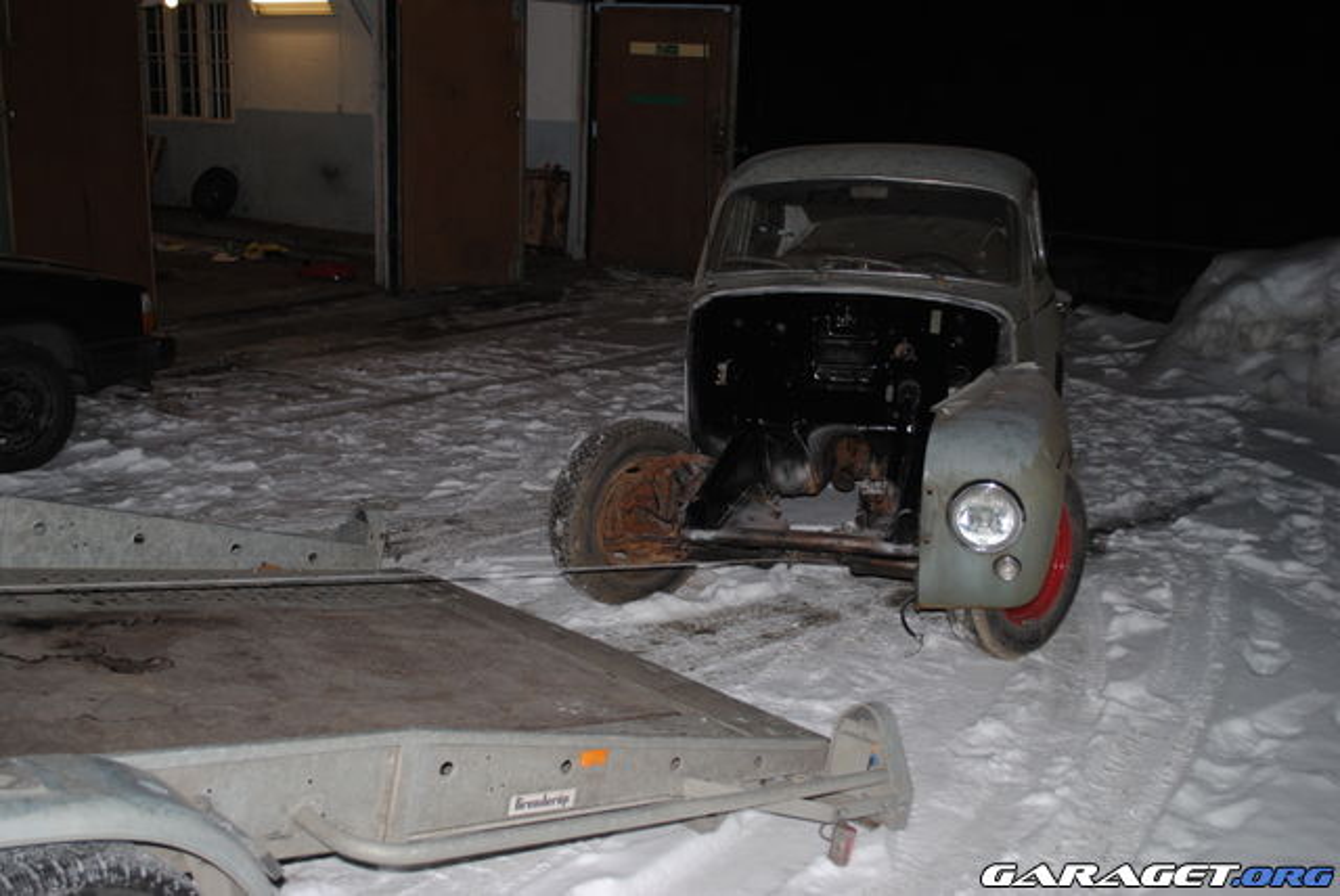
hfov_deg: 53.1
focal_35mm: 36
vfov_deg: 36.9
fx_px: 1341
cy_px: 448
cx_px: 670
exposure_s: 1/60
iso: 200
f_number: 4
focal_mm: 24
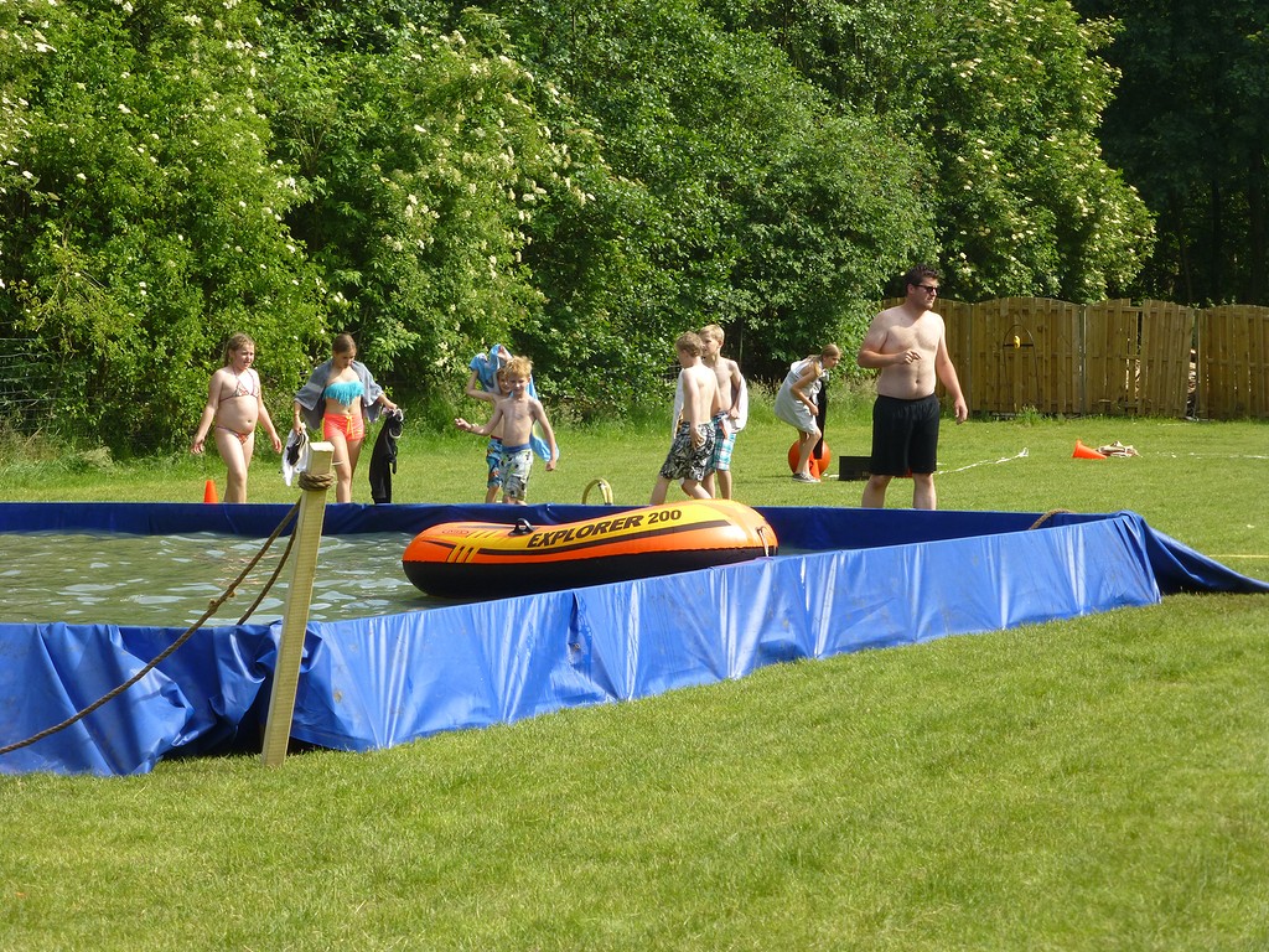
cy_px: 476
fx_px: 3996
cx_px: 634
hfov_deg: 18.0
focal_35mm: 109
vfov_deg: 13.6
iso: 100
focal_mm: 19.4
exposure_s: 1/250
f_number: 5.3
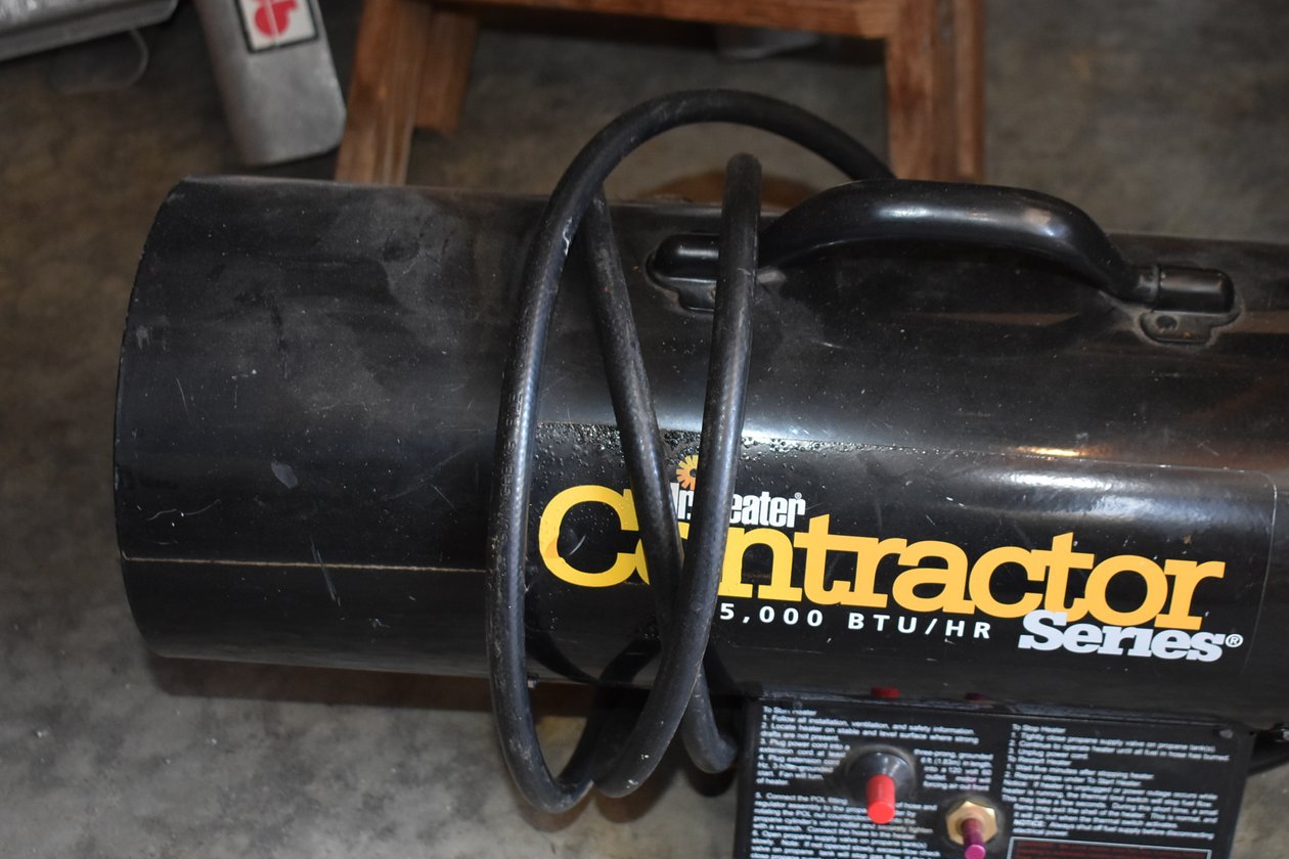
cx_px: 754
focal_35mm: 59
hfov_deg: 34.0
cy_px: 469
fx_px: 2101
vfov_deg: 23.1
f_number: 4.2
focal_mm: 29
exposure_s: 1/125
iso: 1100
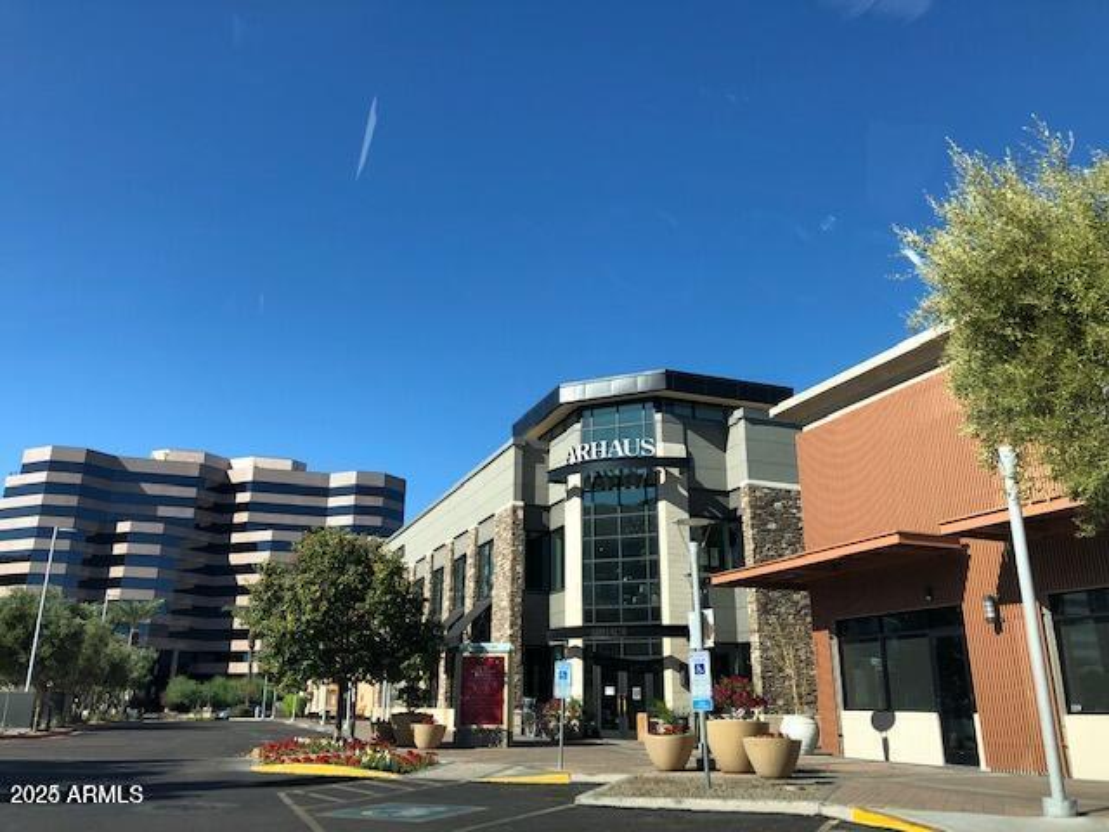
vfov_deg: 49.7
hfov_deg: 63.4
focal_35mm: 28
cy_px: 416
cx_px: 554
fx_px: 897
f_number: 1.8
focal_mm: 3.99
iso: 20
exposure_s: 1/1156
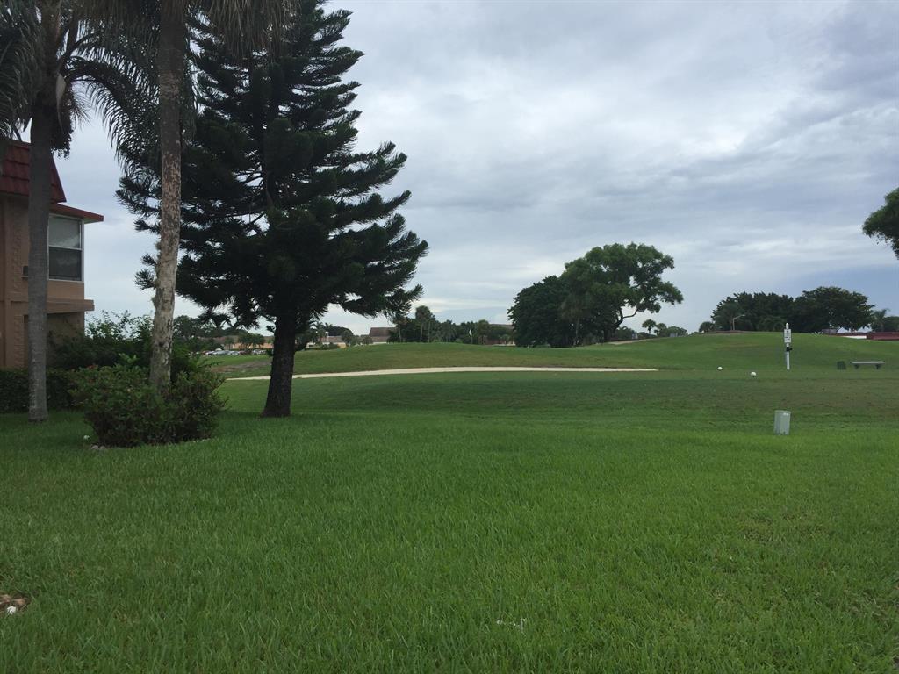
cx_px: 450
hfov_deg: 61.7
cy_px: 337
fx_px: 753
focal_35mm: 29
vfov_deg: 48.2
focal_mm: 4.15
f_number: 2.2
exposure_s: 1/1522
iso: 32
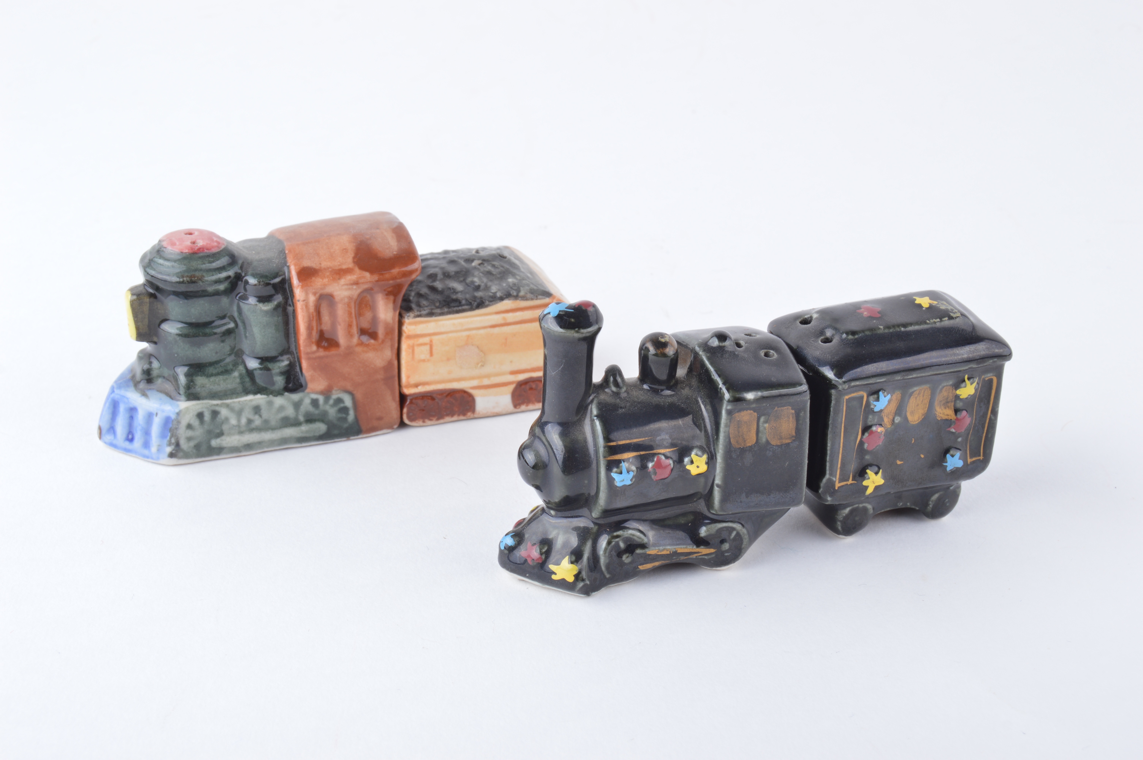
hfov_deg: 33.4
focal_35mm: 60
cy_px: 380
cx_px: 572
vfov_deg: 22.6
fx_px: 1903
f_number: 14
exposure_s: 1/25
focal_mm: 40
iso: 100
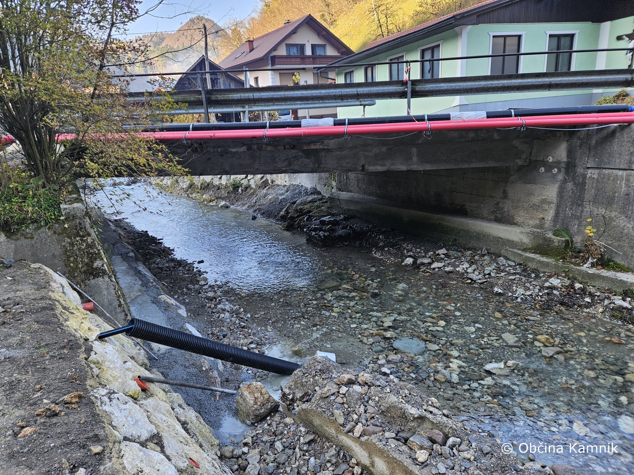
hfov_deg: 73.9
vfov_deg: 58.9
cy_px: 238
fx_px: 421
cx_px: 317
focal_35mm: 23
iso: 64
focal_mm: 5.4
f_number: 1.8
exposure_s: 1/180
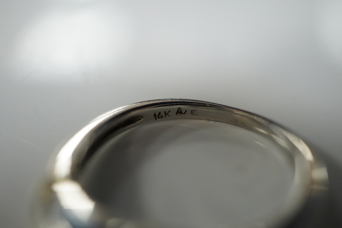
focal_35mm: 45
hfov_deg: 43.6
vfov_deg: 29.9
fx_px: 427
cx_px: 171
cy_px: 114
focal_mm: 30
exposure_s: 1/160
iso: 1250
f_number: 3.5
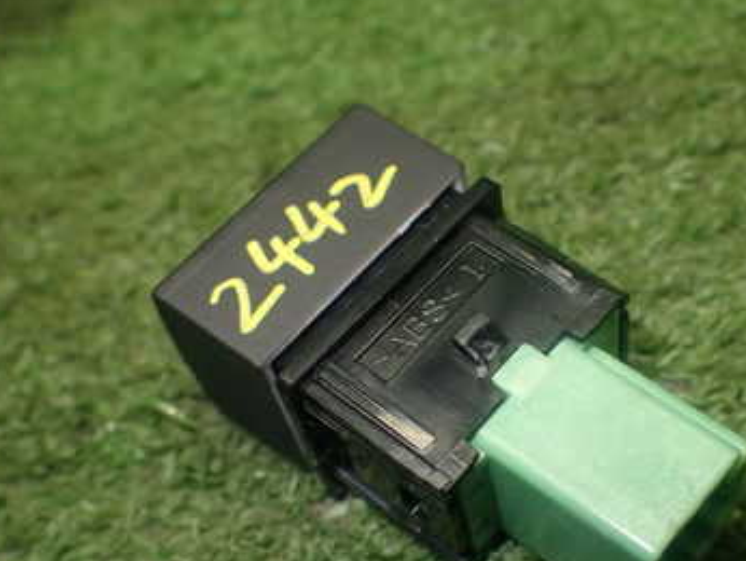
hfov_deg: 36.5
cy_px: 365
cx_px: 481
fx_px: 1121
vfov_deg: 27.9
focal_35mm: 52
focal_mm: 5.4
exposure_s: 1/125
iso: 320
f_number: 2.3
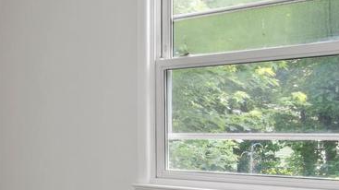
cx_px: -152
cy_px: 101
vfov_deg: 16.3
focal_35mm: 74
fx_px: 665
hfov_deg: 23.6
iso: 250
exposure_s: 1/1.43
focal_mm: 12
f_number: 11
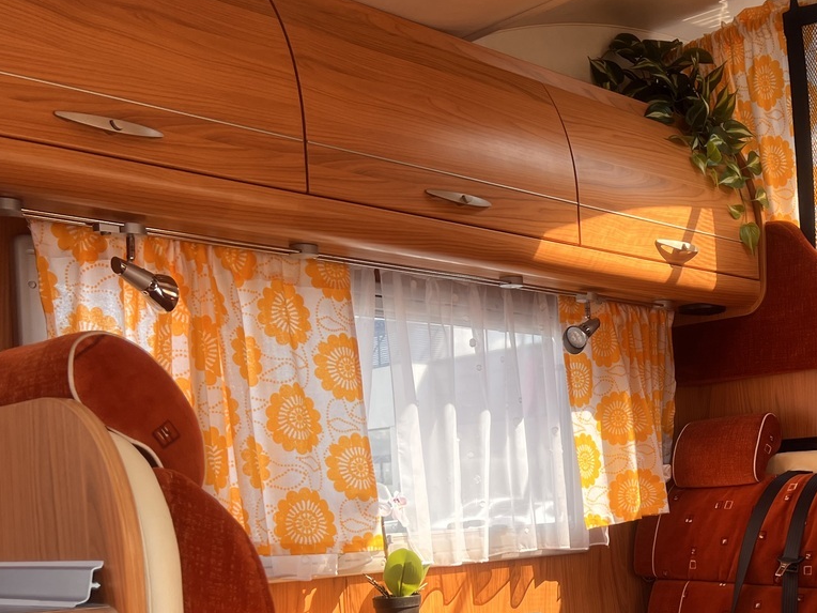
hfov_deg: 37.3
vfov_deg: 28.9
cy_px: 506
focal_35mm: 49
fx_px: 1156
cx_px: 676
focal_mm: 5.7
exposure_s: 1/245
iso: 40
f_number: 1.5
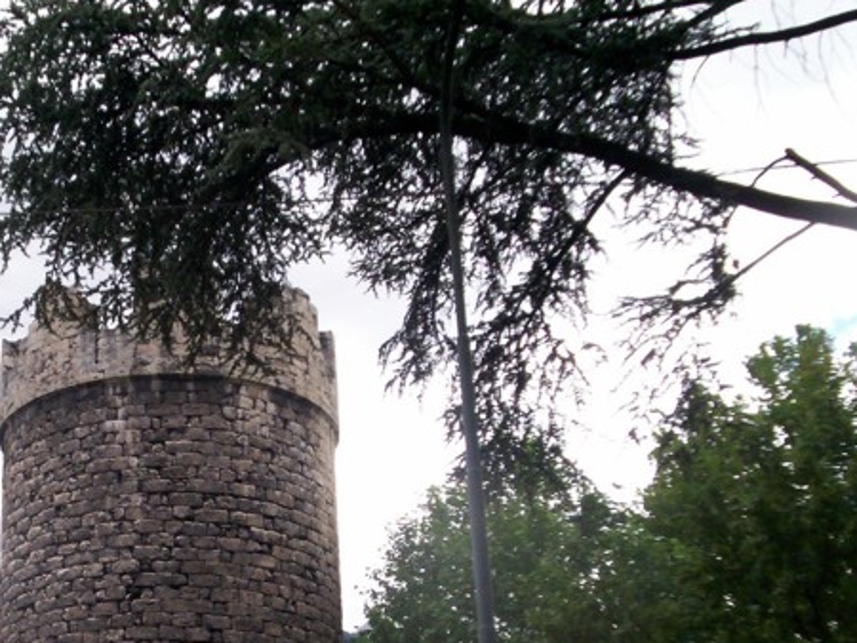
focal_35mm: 64
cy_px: 565
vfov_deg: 22.5
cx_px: 122
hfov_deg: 29.3
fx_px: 1585
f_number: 4.5
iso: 100
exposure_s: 1/197
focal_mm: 5.9
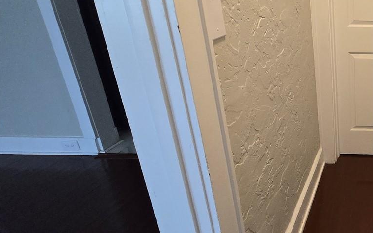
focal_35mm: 29
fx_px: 295
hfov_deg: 49.5
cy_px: 84
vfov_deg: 42.7
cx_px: 391
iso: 320
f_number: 2.2
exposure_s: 1/60
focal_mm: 1.7
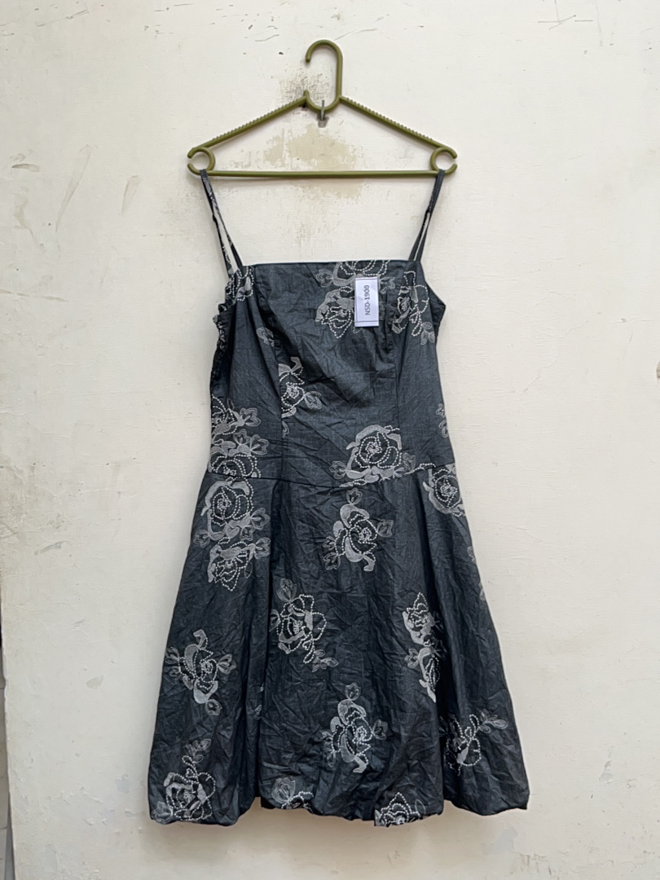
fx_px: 686
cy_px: 440
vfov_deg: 65.3
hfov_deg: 51.4
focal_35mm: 27
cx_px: 330
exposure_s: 1/78
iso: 32
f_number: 1.6
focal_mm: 5.1
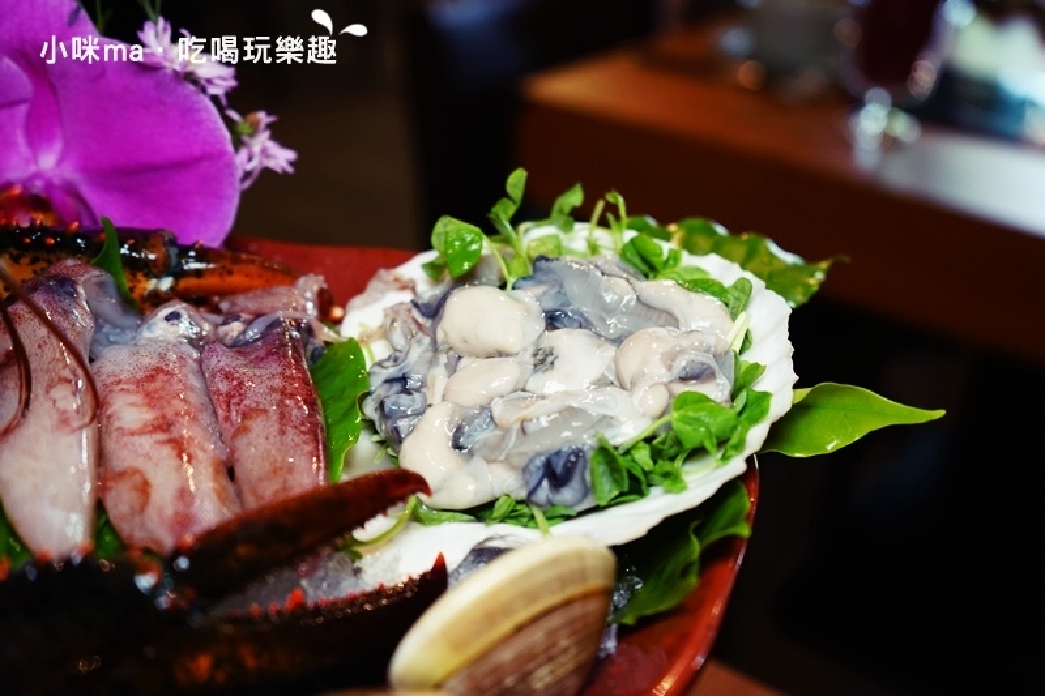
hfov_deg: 48.5
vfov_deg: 33.4
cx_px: 522
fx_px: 1161
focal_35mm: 40
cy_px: 348
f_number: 4
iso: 1250
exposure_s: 1/60
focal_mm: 40
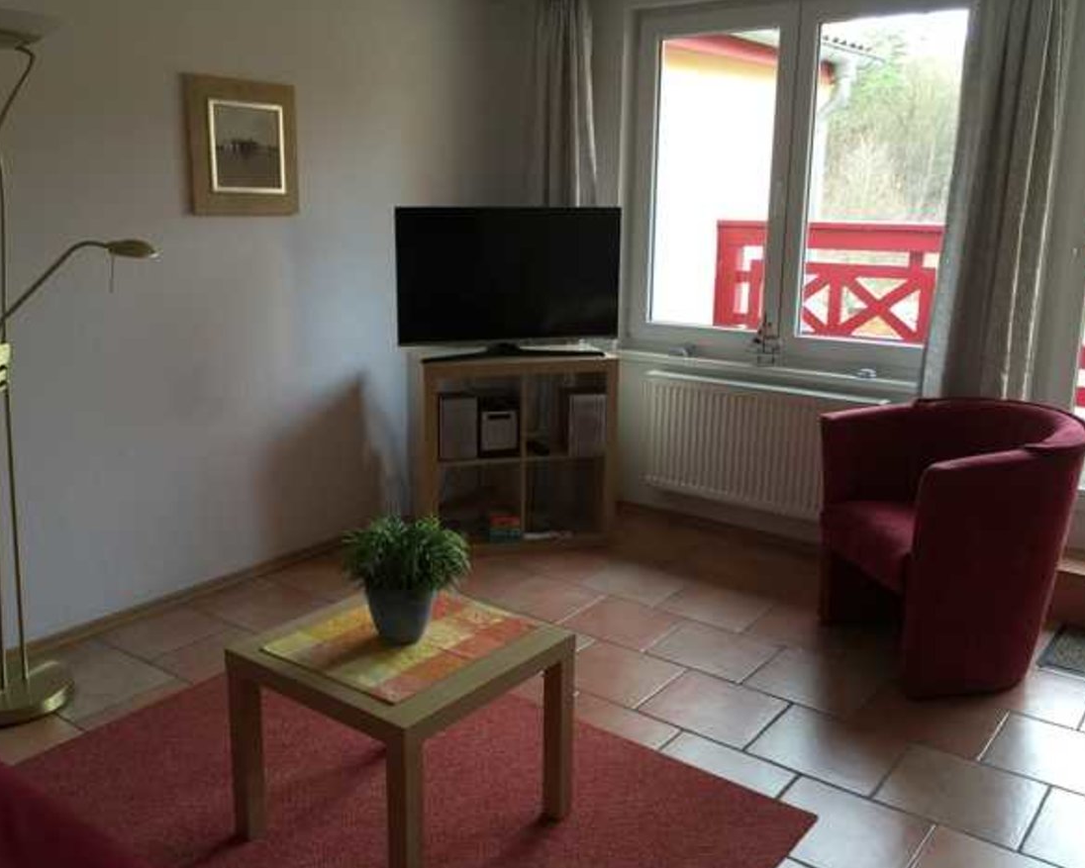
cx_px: 520
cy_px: 441
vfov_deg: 47.1
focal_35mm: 31
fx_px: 996
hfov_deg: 57.2
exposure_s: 1/17
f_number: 2.2
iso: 50
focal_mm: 4.15
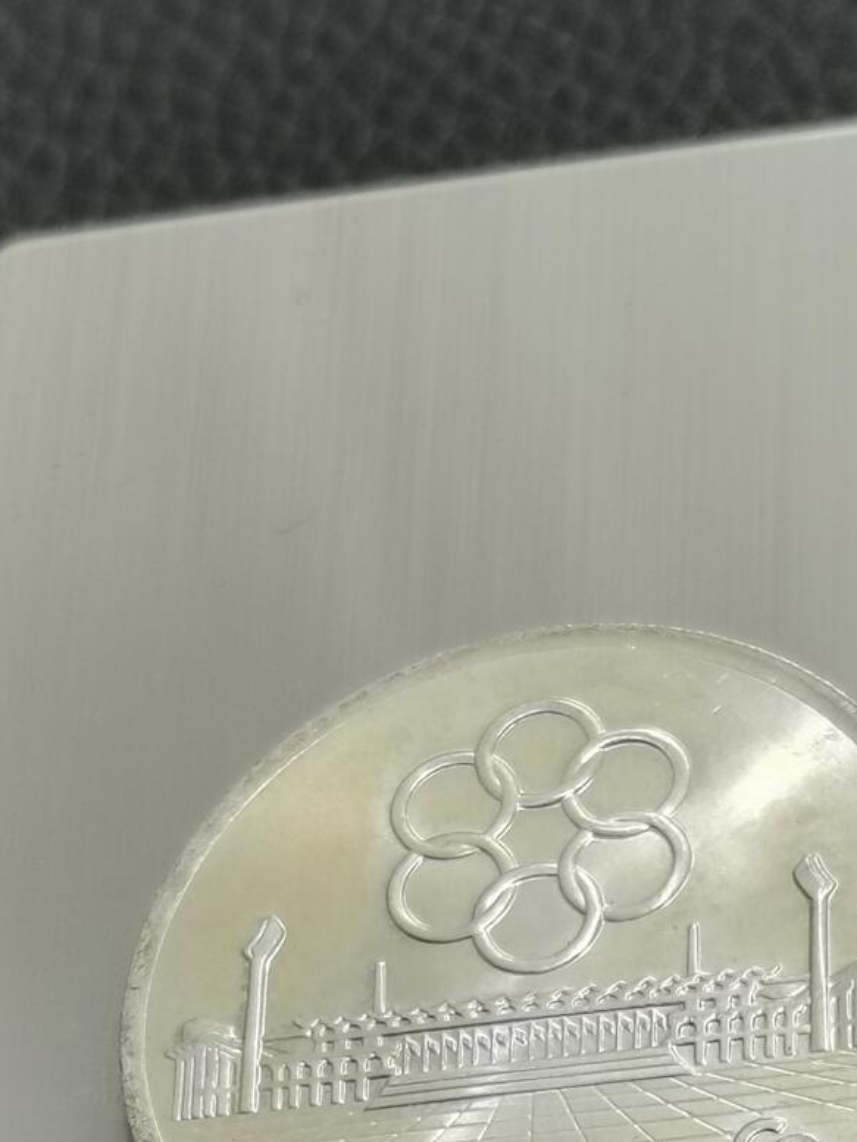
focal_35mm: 139
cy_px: 1288
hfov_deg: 10.7
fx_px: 4587
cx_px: 625
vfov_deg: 13.9
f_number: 1.8
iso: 100
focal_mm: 5.58
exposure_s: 1/120
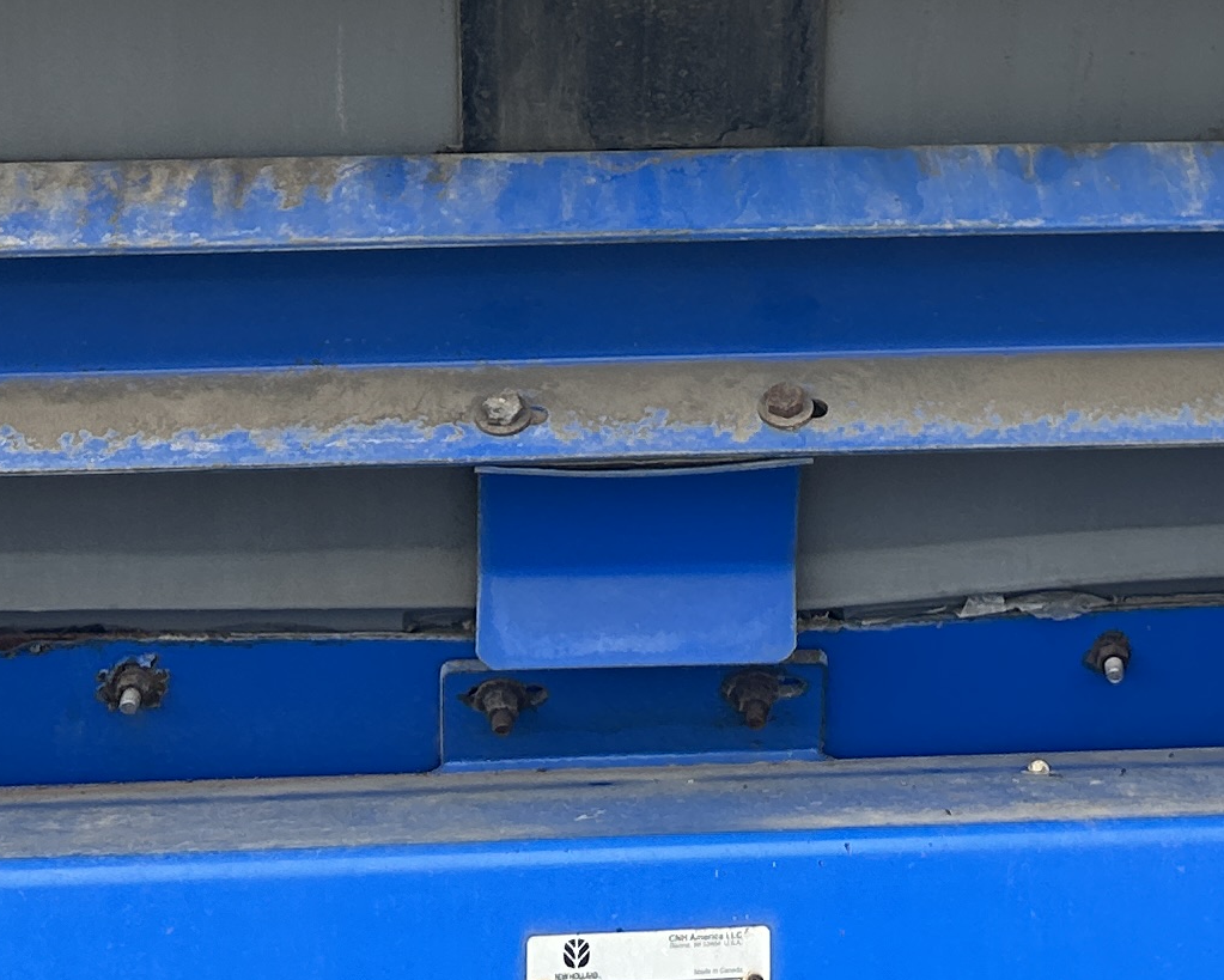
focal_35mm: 100
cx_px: 1017
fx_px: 3624
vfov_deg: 14.5
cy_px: -451
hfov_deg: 18.9
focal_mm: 5.7
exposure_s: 1/1280
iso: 50
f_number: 1.5
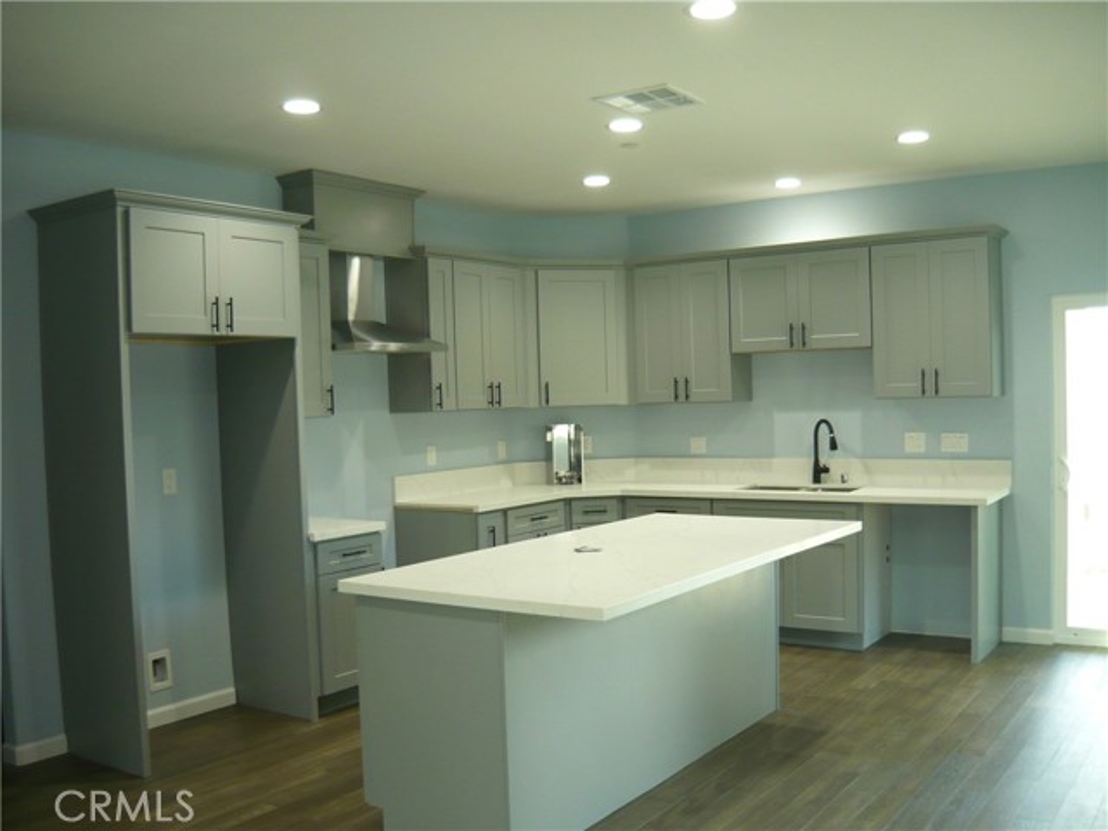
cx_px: 554
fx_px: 1056
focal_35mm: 33
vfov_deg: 42.9
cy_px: 416
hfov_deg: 55.4
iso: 200
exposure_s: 1/30
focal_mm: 5.5
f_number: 2.8
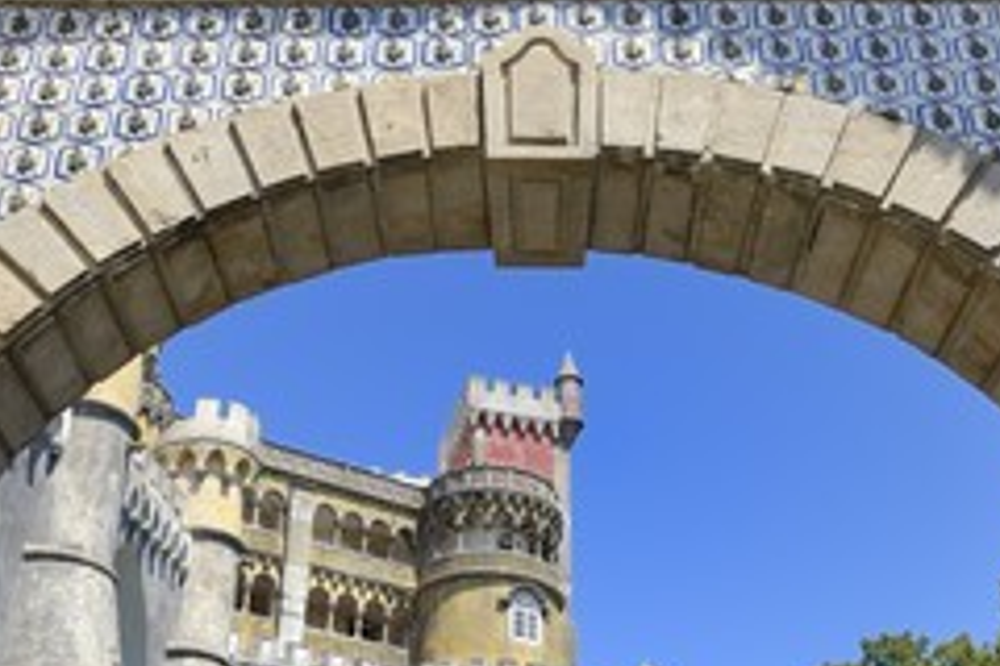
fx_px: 1167
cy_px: 541
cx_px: 529
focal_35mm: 42
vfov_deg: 31.0
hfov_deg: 46.4
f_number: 13
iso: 200
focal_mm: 24
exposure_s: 1/200
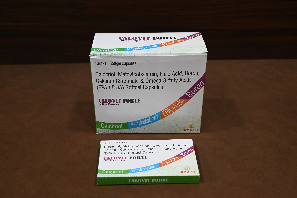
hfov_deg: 46.4
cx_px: 148
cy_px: 99
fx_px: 346
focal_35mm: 42
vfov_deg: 31.9
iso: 800
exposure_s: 1/50
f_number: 4.5
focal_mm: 28
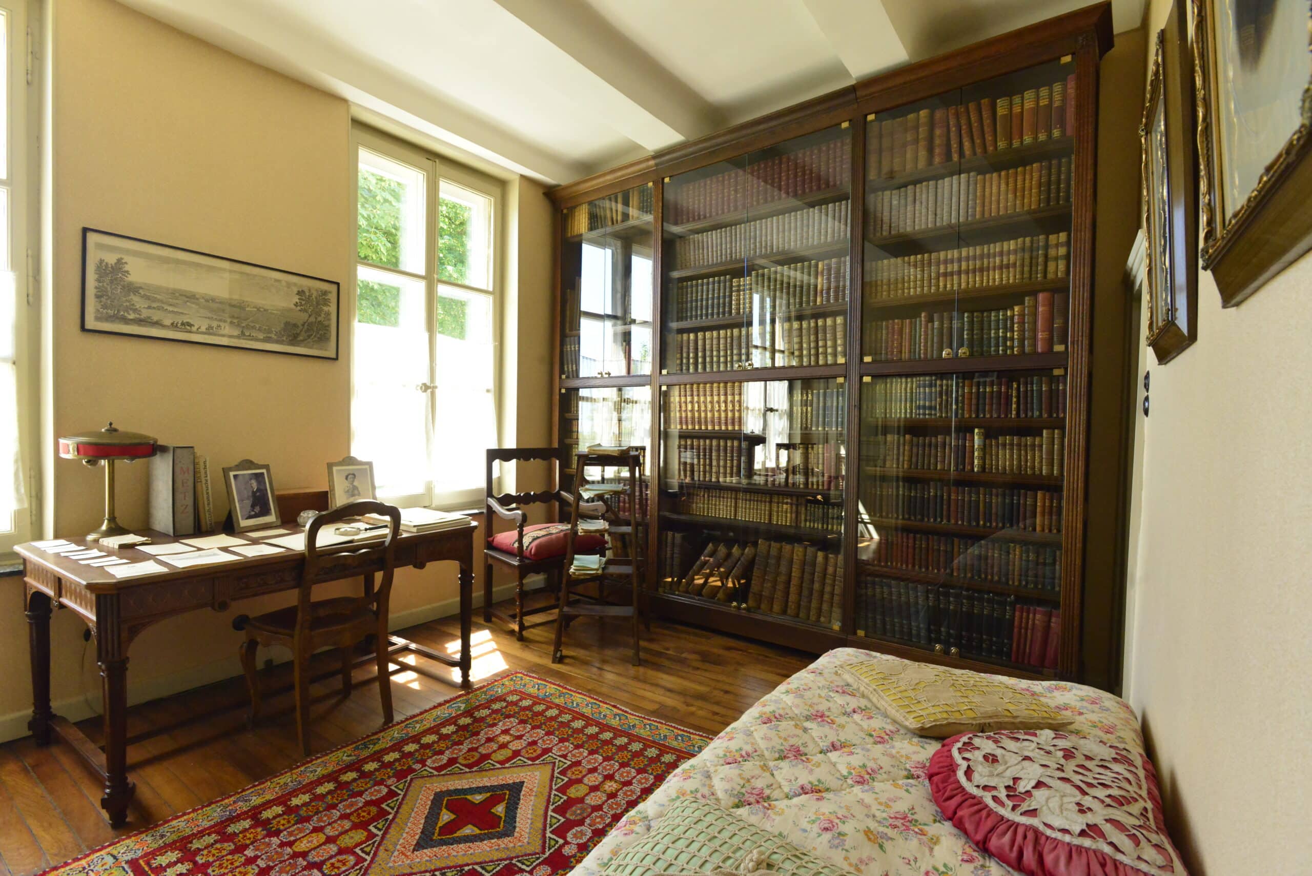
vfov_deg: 70.5
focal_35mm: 17
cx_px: 656
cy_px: 438
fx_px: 620
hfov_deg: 93.3
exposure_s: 1/160
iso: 6400
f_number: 9
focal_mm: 17
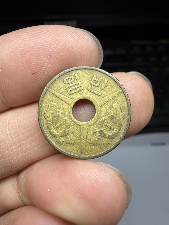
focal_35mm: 26
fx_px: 169
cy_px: 112
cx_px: 84
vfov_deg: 67.3
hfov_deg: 53.1
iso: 40
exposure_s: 1/150
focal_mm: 2.22
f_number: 2.2
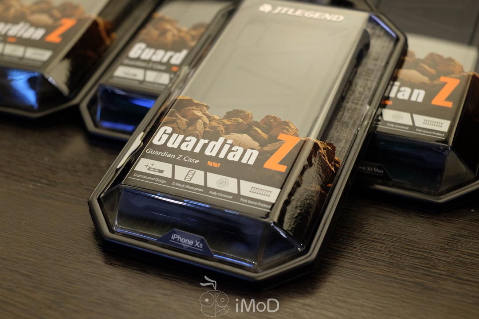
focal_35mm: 53
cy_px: 160
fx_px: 705
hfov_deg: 37.5
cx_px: 240
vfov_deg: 25.5
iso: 1600
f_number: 4
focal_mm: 35
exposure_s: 1/38
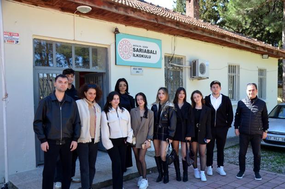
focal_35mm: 33
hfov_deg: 57.3
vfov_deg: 39.8
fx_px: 261
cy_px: 94
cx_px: 142
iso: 160
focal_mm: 22
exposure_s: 1/125
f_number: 5.6
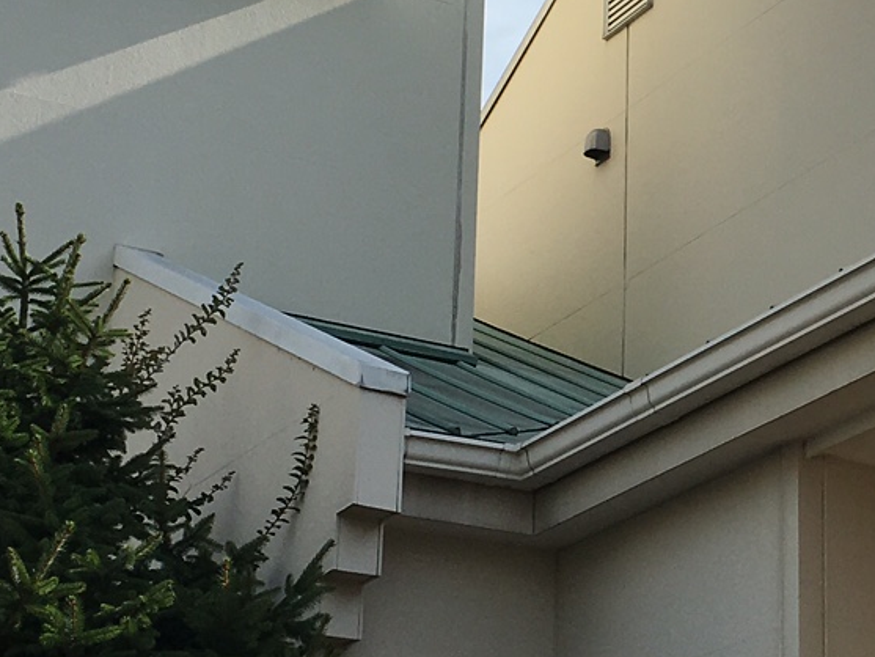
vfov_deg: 14.1
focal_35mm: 105
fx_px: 2655
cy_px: 451
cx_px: 889
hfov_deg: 18.2
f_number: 2.2
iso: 25
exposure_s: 1/1876
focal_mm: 4.15
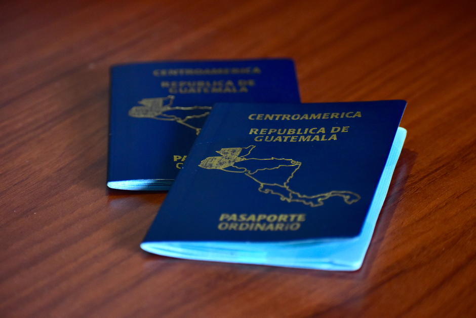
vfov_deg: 9.0
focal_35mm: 153
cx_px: 238
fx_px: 2023
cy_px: 159
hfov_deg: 13.4
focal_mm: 102
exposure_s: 1/80
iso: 1600
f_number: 4.8
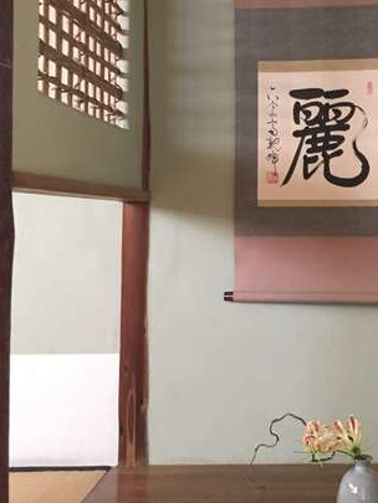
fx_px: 800
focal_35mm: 55
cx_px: 333
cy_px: 188
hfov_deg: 25.8
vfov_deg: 34.7
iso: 400
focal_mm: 4.15
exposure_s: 1/15
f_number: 2.2
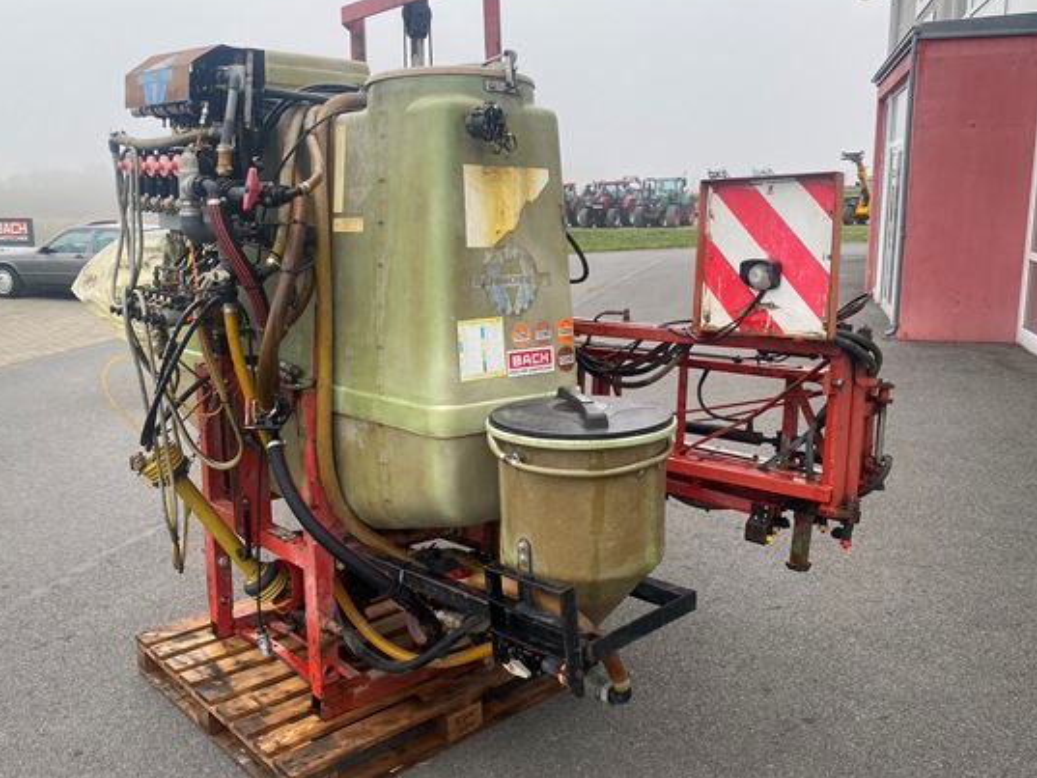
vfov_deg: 45.5
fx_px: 929
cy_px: 378
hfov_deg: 58.3
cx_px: 512
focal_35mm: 31
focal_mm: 4.25
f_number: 1.8
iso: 32
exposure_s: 1/199
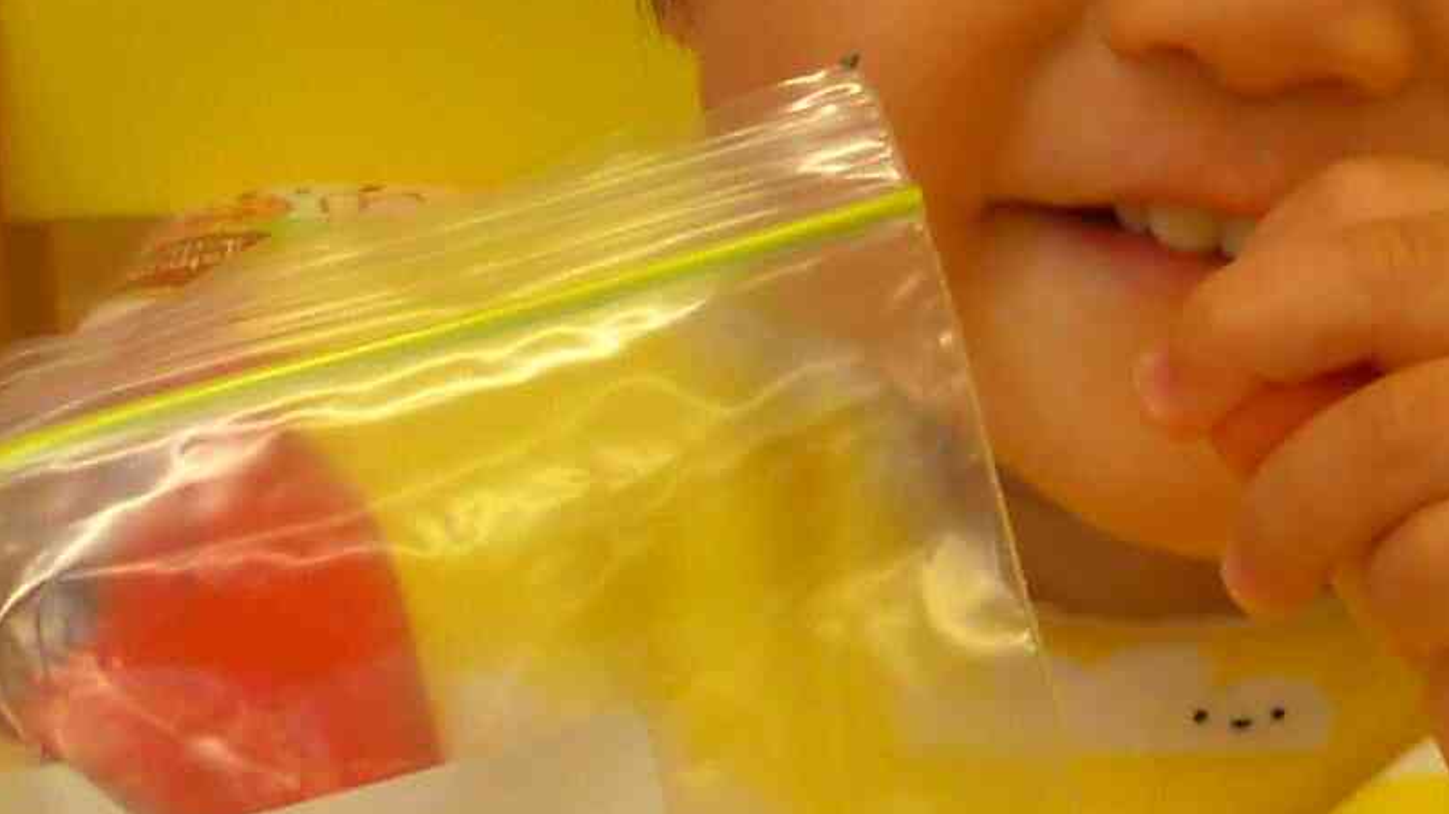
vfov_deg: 14.5
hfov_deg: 24.8
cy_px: 326
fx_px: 3188
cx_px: 1326
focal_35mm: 83
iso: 160
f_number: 2.5
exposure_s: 1/60
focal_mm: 4.3
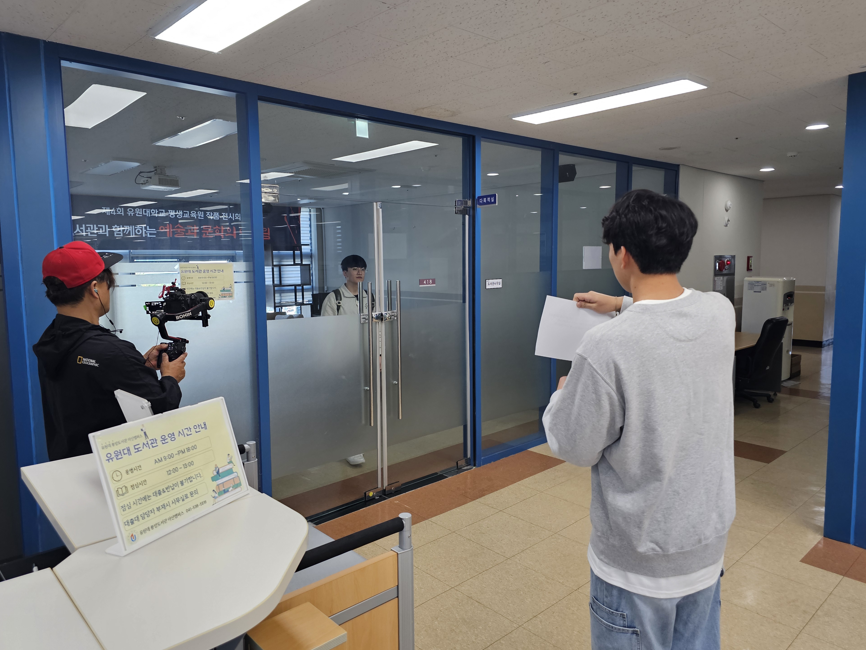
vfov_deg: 56.8
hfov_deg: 71.6
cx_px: 444
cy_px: 324
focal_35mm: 24
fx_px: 600
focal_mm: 6.3
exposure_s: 1/120
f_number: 1.7
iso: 125
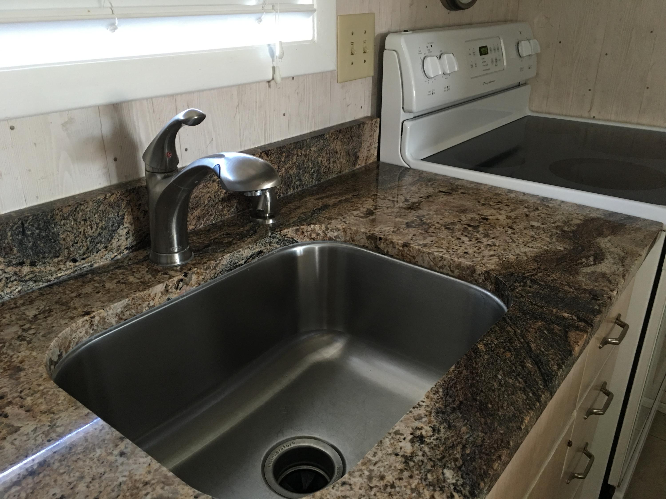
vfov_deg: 48.2
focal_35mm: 29
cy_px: 250
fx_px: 558
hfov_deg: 61.7
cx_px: 333
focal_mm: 4.15
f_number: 2.2
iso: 64
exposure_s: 1/15
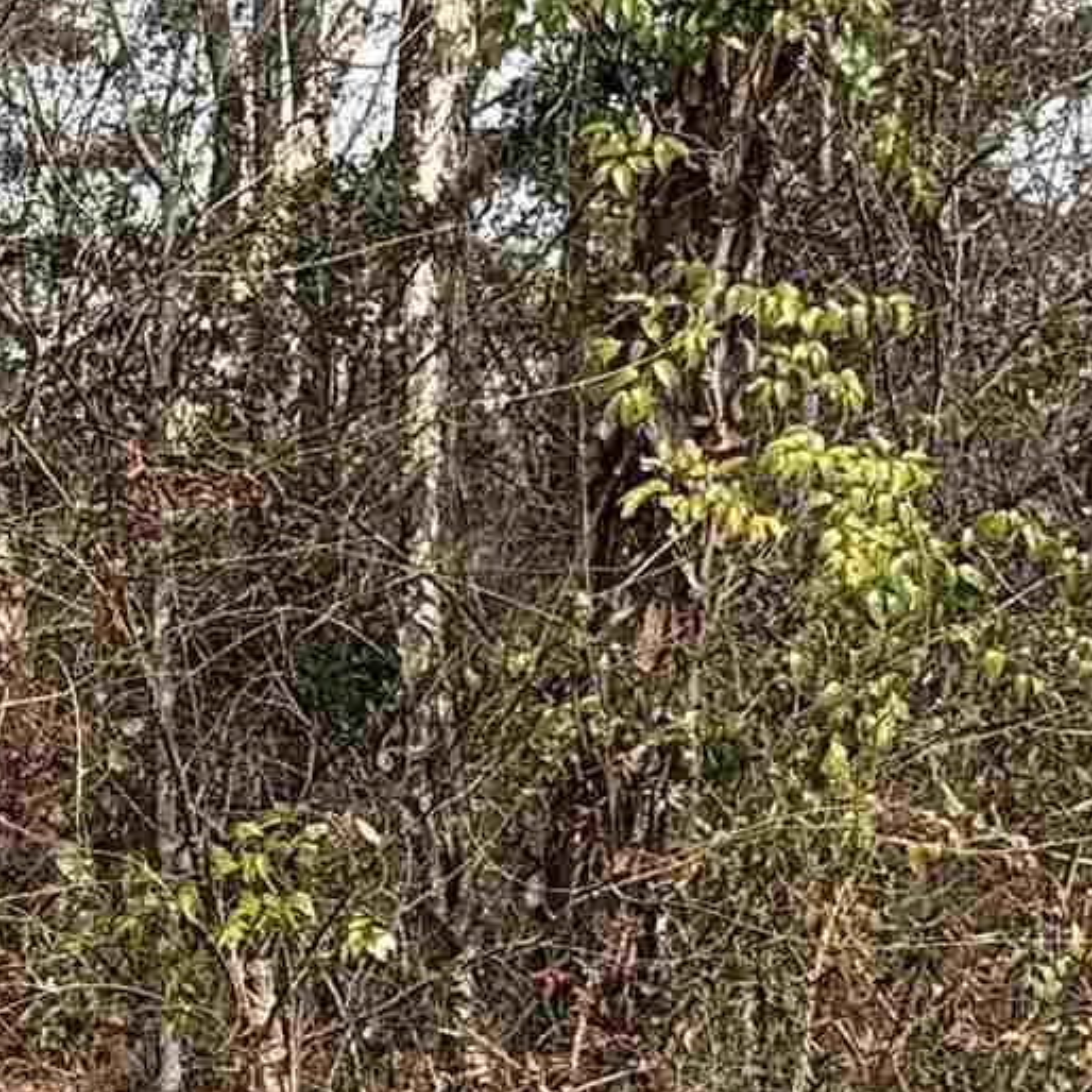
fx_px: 2641
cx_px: 59
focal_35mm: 74
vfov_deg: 23.2
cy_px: 780
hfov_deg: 22.6
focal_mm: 2.22
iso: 50
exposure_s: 1/1125
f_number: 2.2
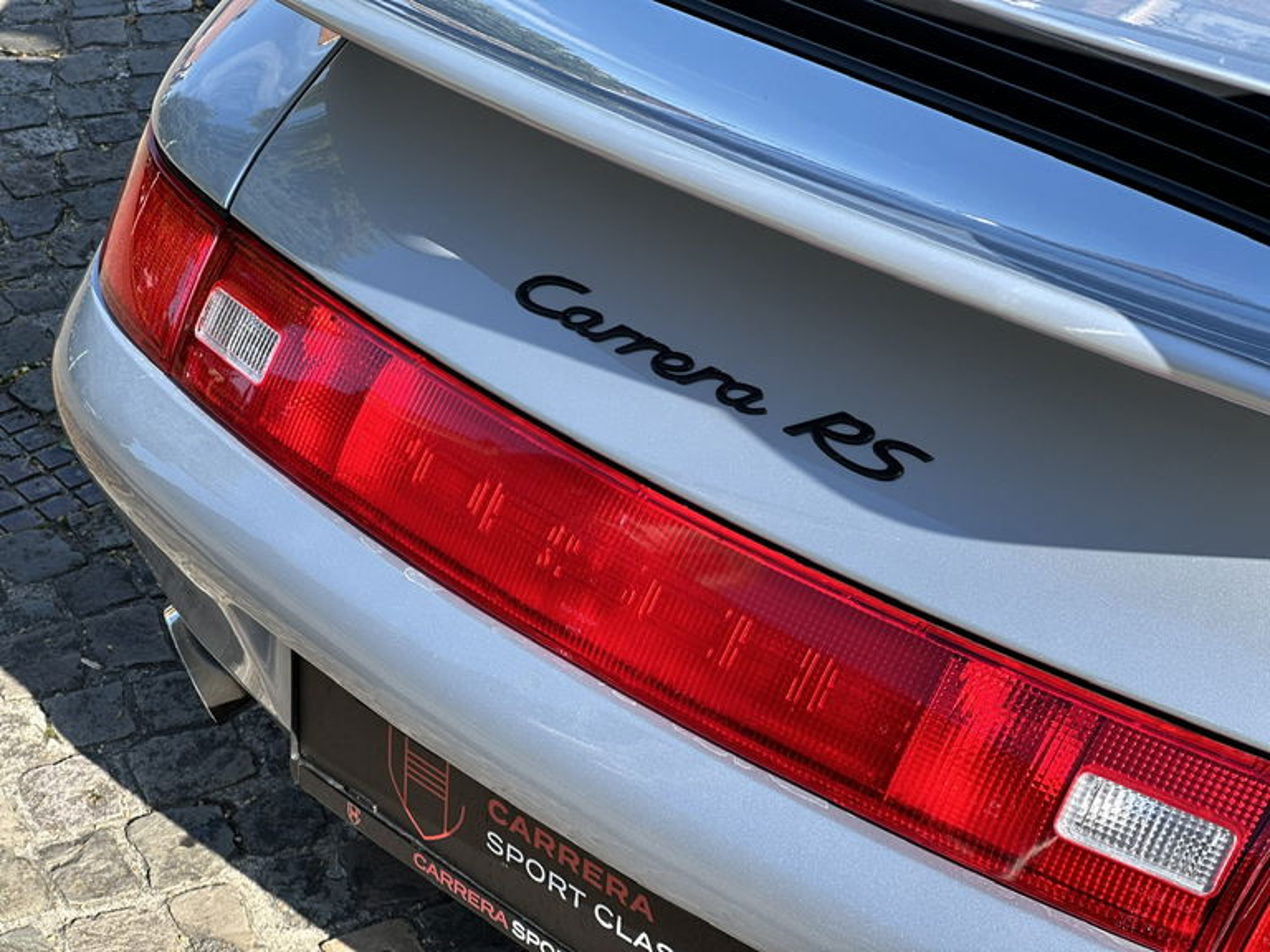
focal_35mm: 77
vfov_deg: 19.1
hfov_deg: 25.3
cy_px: 476
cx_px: 635
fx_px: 2825
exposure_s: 1/130
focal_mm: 9
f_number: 2.8
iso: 20
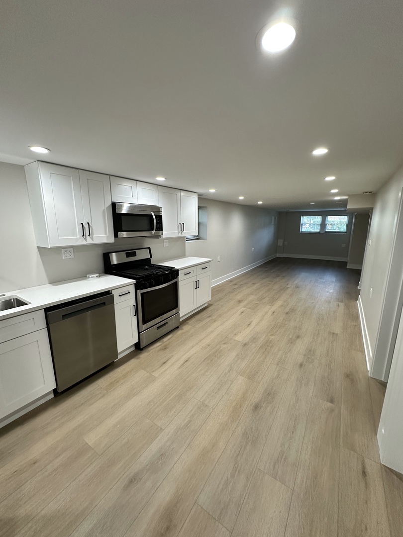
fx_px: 217
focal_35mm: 14
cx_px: 202
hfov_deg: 85.7
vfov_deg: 102.1
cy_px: 268
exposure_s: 1/120
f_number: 2.2
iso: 200
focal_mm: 2.22
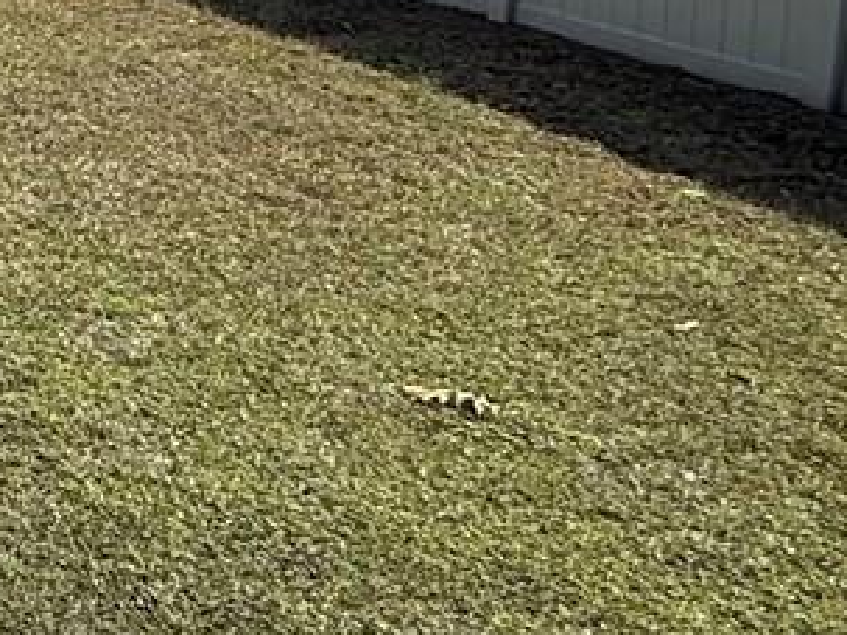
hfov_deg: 18.2
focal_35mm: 74
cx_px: -830
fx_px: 1810
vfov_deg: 18.8
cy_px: -137
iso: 50
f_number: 2.2
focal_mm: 2.22
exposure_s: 1/2024
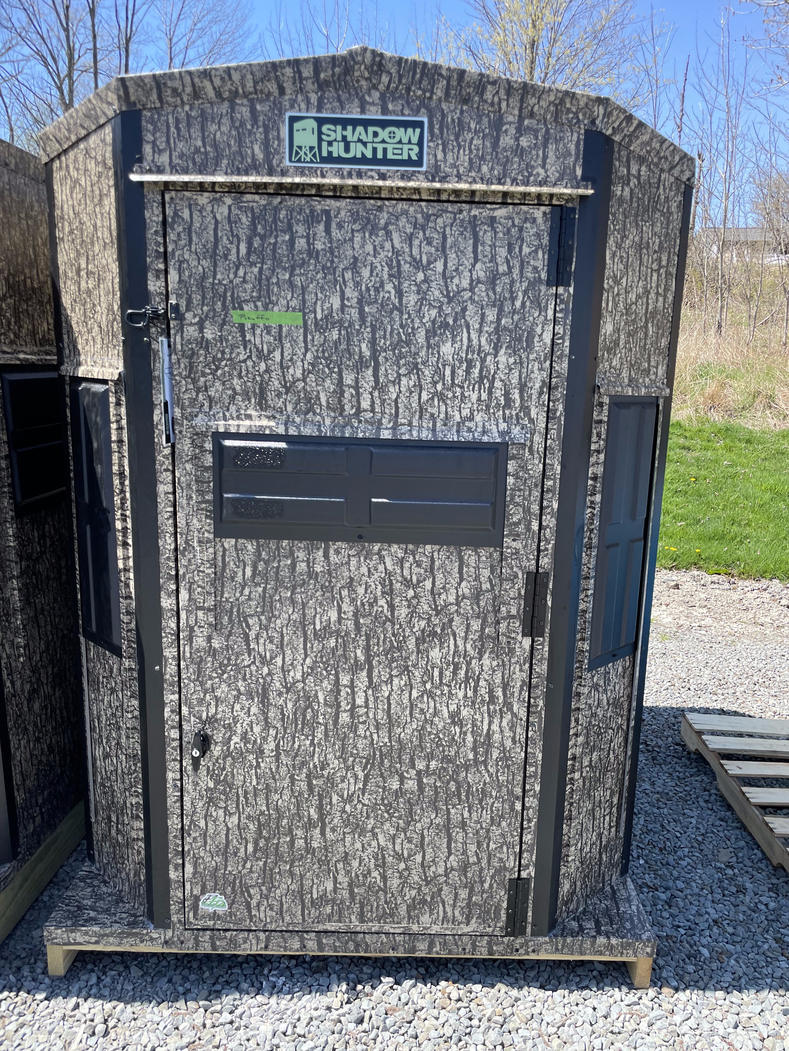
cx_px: 394
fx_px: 790
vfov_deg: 67.3
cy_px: 526
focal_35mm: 26
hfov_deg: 53.1
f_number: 1.6
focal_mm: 4.2
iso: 50
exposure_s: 1/1062
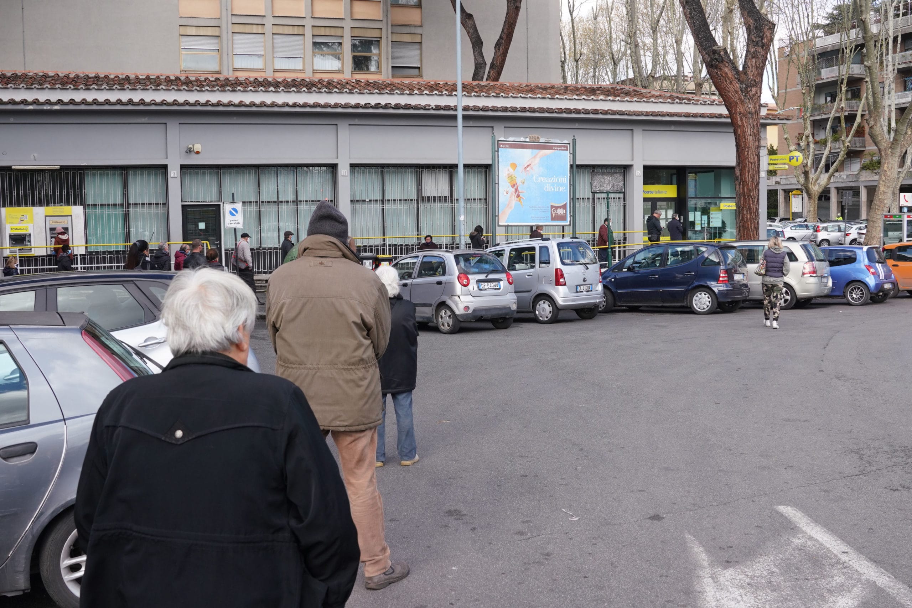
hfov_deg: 53.1
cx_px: 456
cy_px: 304
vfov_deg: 36.9
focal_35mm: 36
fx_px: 912
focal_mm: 24
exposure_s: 1/250
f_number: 8
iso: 400
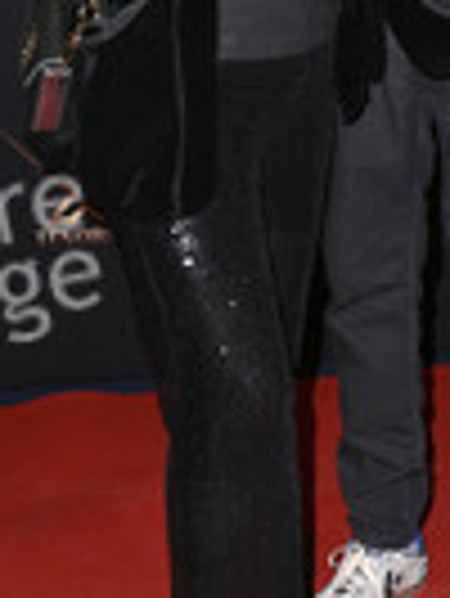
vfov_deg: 19.6
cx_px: 360
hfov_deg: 15.0
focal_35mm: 98
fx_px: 1696
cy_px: 58
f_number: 5
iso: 200
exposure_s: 1/200
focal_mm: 34
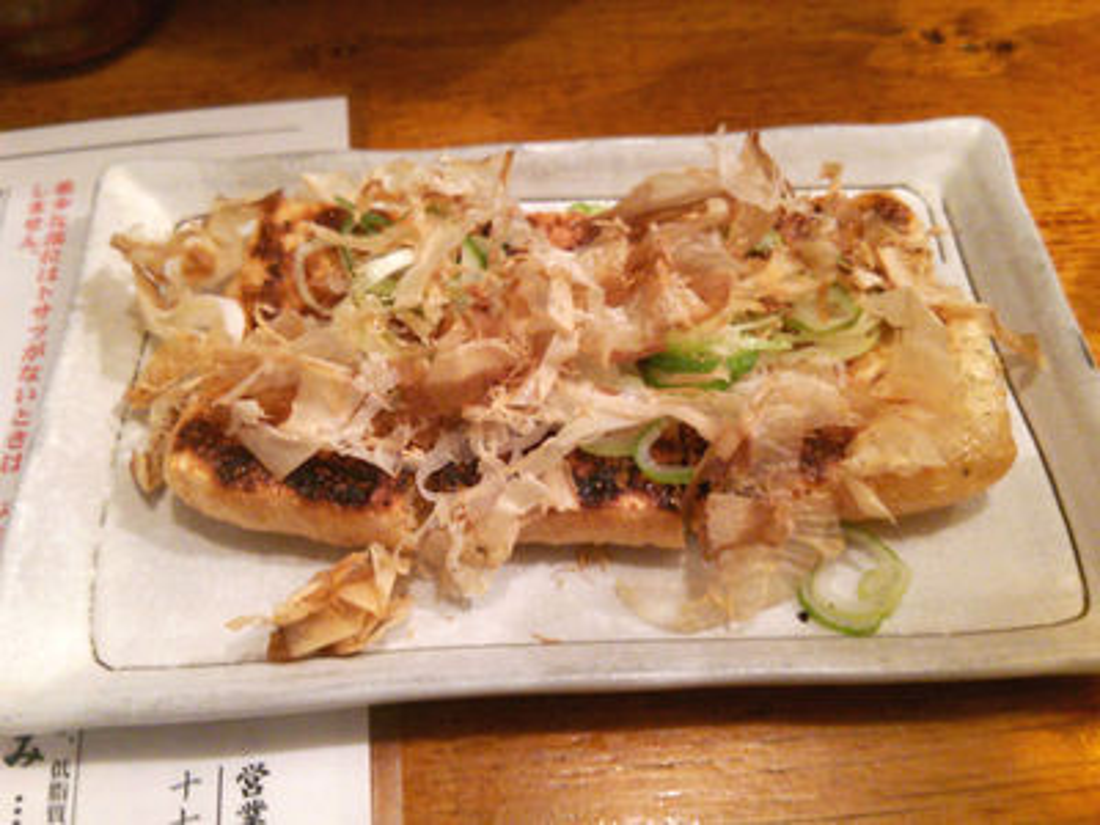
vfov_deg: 46.8
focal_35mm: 30
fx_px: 953
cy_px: 412
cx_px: 550
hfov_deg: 60.0
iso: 200
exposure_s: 1/21
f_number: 1.94
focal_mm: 4.06
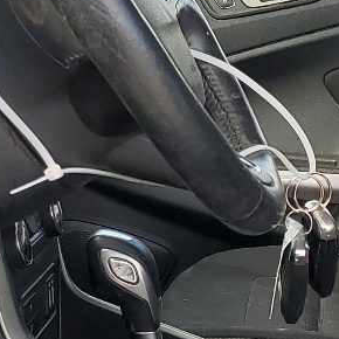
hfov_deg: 13.6
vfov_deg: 13.7
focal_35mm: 127
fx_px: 1407
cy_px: 272
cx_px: 305
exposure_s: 1/385
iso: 50
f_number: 1.5
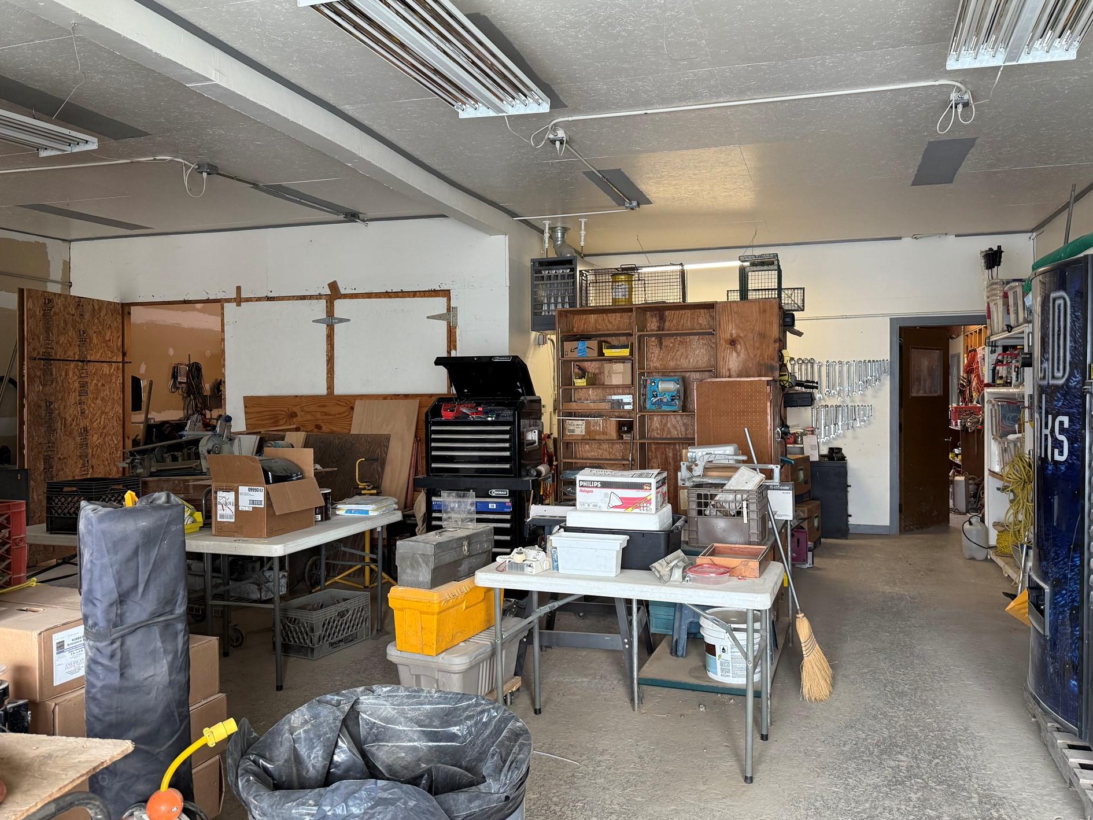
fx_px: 821
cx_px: 577
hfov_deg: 67.2
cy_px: 393
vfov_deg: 53.1
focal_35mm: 26
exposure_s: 1/84
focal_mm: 6.76
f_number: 1.78
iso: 200
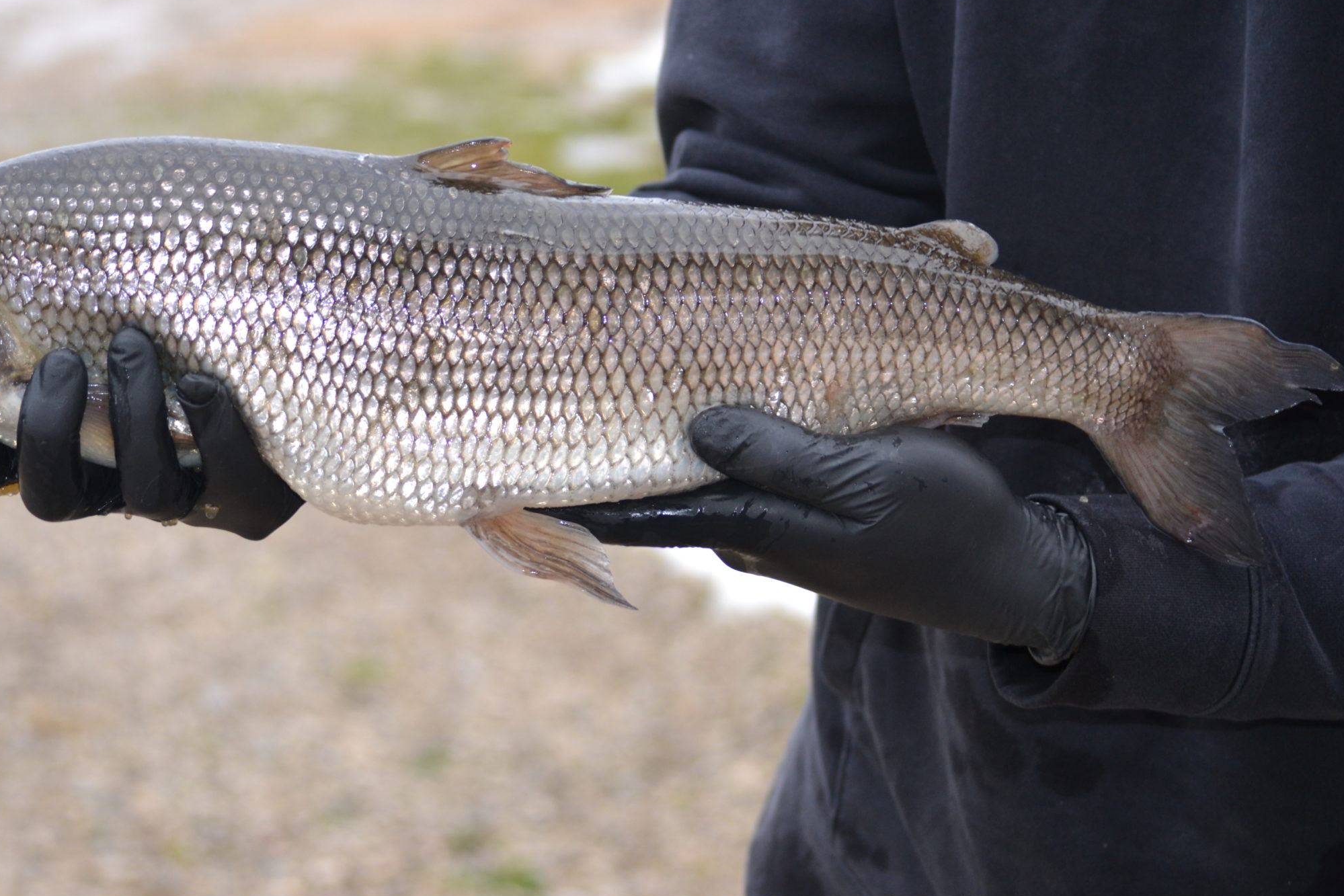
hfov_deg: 19.3
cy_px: 360
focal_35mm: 106
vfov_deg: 13.0
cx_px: 497
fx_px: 3944
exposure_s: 1/100
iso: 400
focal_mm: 55
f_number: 4
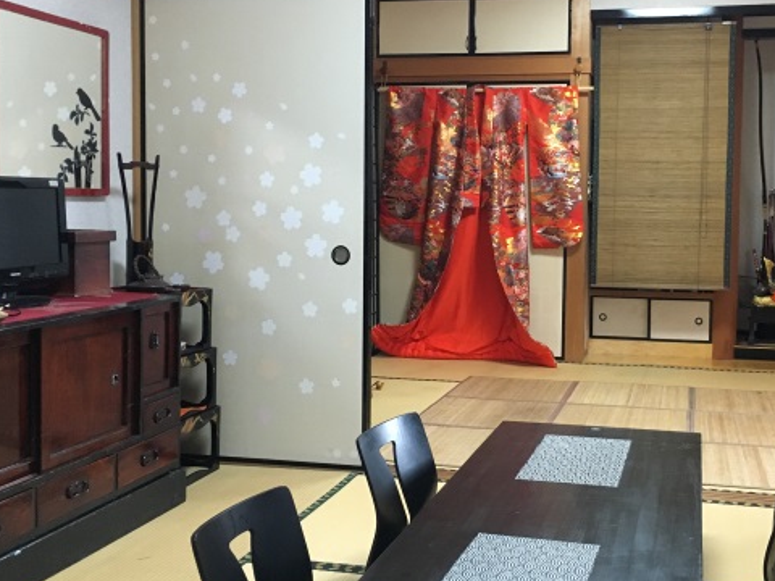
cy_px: 252
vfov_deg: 33.5
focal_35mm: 43
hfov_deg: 43.5
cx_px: 489
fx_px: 963
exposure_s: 1/20
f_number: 2.2
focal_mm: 4.15
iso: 200
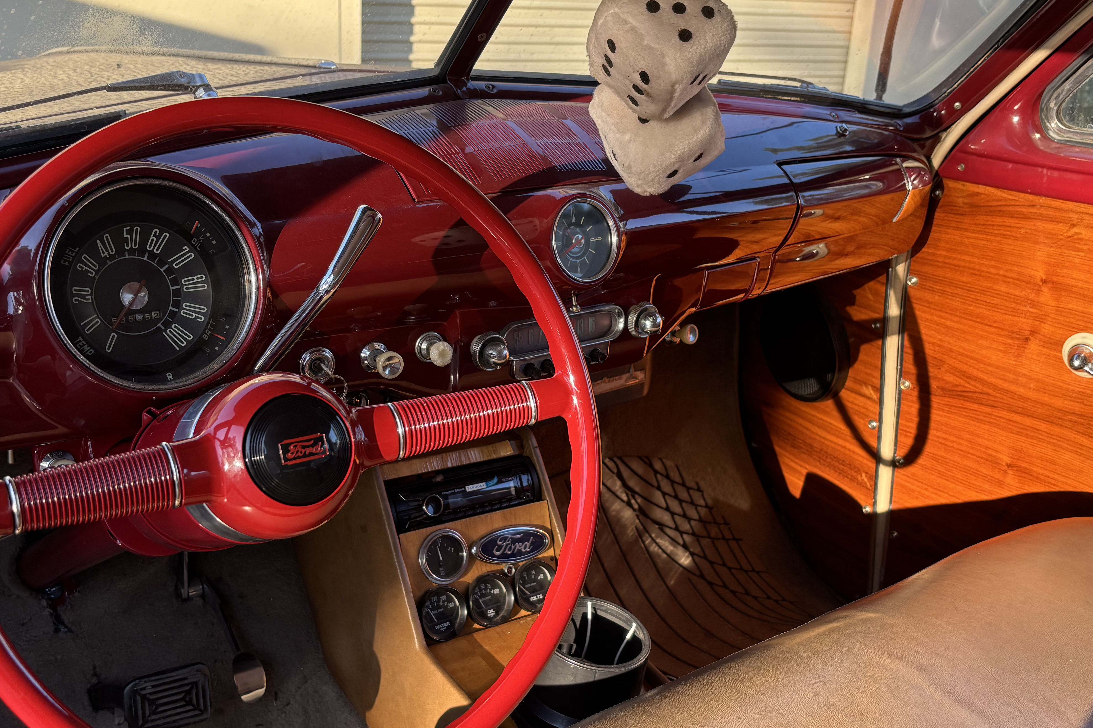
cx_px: 541
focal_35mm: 39
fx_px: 1184
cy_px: 391
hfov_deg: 49.6
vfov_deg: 34.2
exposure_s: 1/176
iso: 40
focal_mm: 5.96
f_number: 1.6
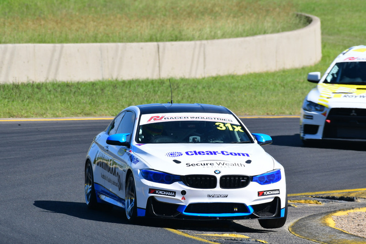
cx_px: 183
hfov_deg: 2.7
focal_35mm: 750
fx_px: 7627
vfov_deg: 1.8
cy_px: 122
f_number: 11
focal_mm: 500
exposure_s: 1/400
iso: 320
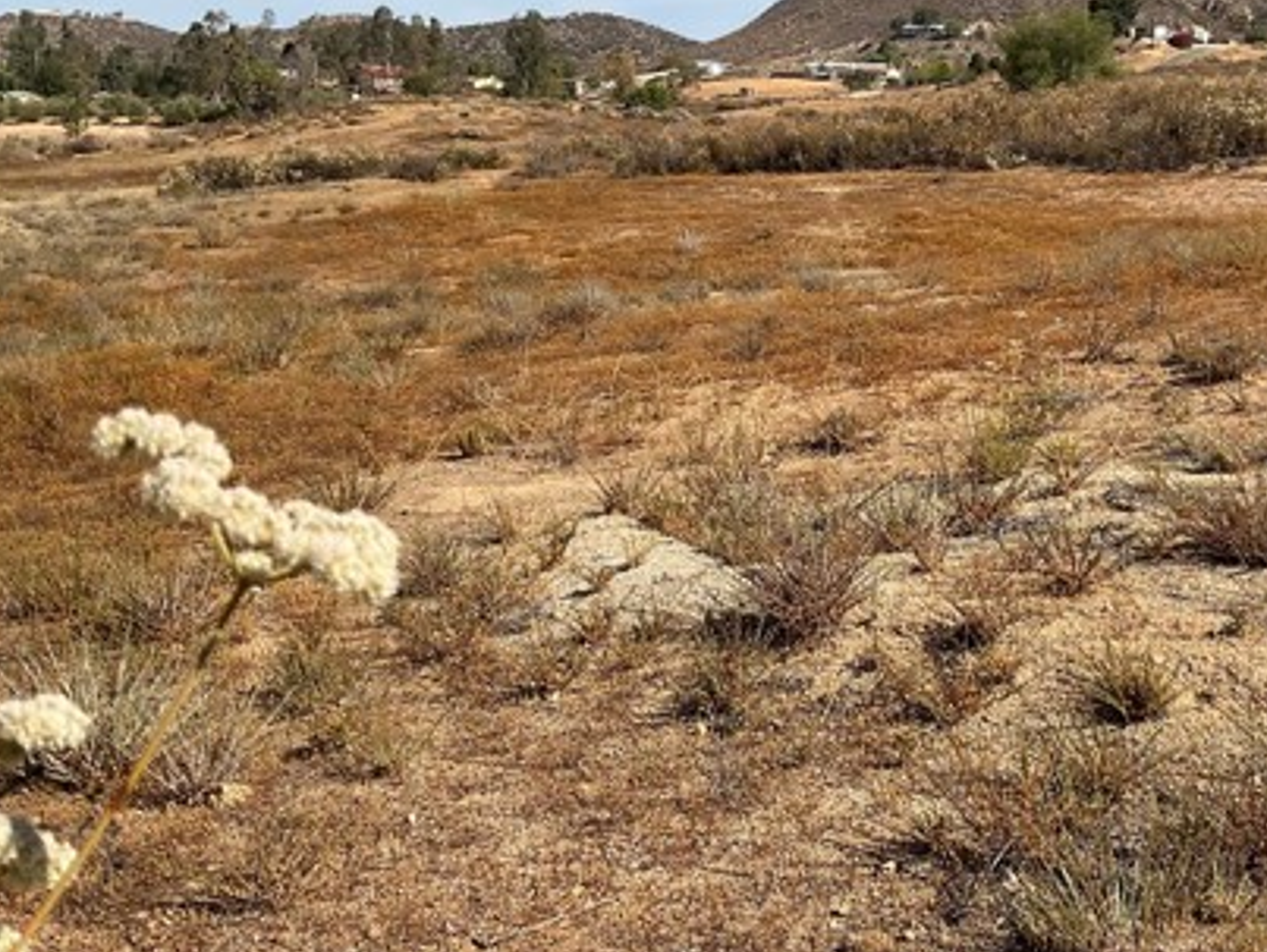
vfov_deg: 31.6
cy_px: 443
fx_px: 1685
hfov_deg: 40.3
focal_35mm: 46
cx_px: 915
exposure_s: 1/2058
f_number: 1.8
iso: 16
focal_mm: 3
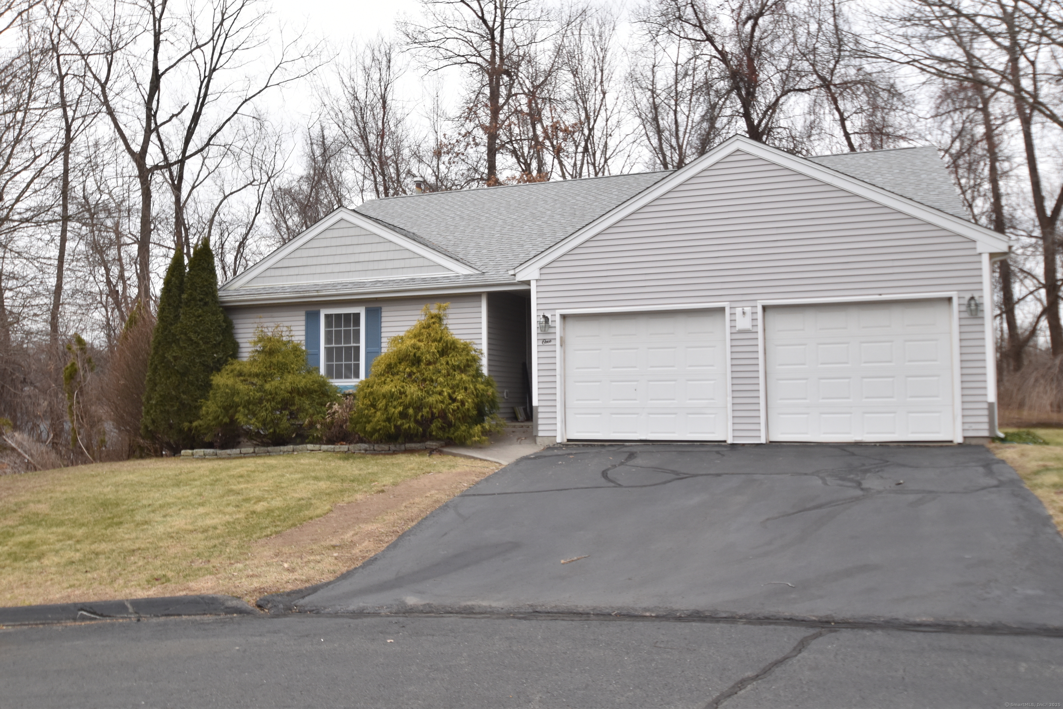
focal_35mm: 30
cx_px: 532
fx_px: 886
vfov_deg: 43.6
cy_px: 354
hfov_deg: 61.9
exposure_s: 1/250
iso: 400
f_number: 8
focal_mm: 20
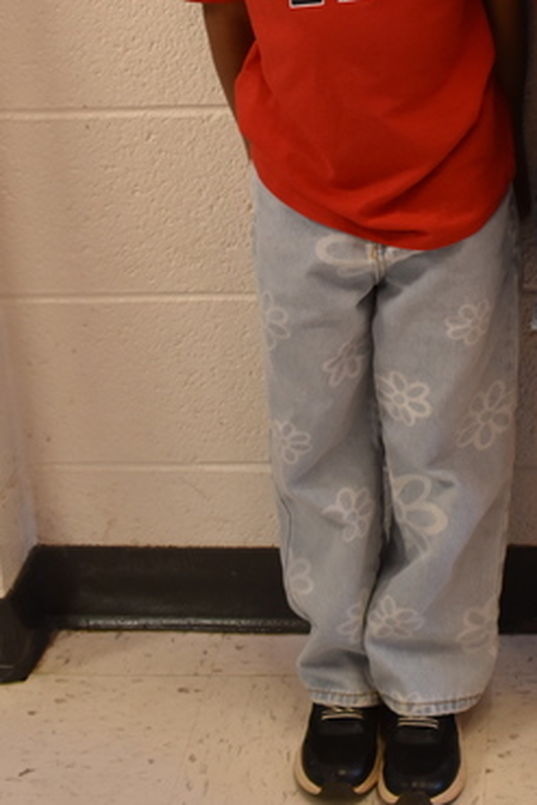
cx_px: 494
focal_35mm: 68
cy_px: 28
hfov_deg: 19.6
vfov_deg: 28.1
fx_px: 1522
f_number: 7.1
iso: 800
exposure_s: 1/30
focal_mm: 21
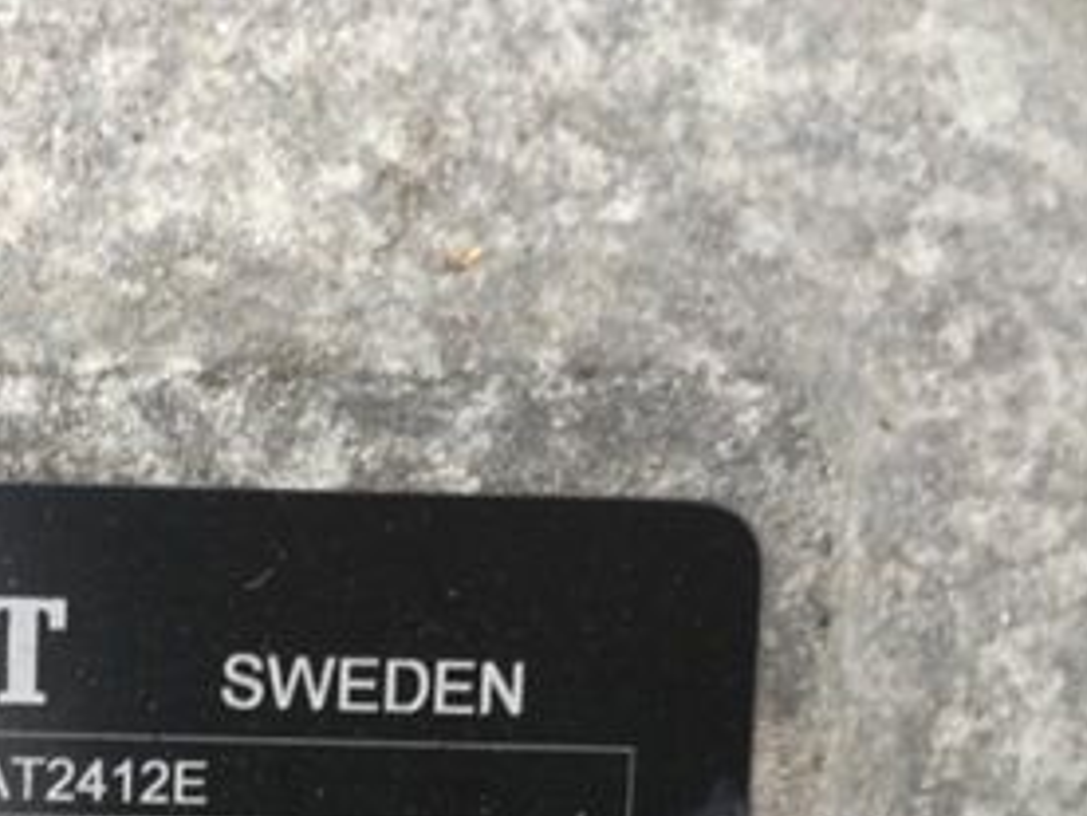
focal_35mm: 63
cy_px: 820
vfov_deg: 22.4
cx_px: 150
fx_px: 1978
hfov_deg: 29.7
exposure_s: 1/50
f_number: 2.2
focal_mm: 4.15
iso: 32
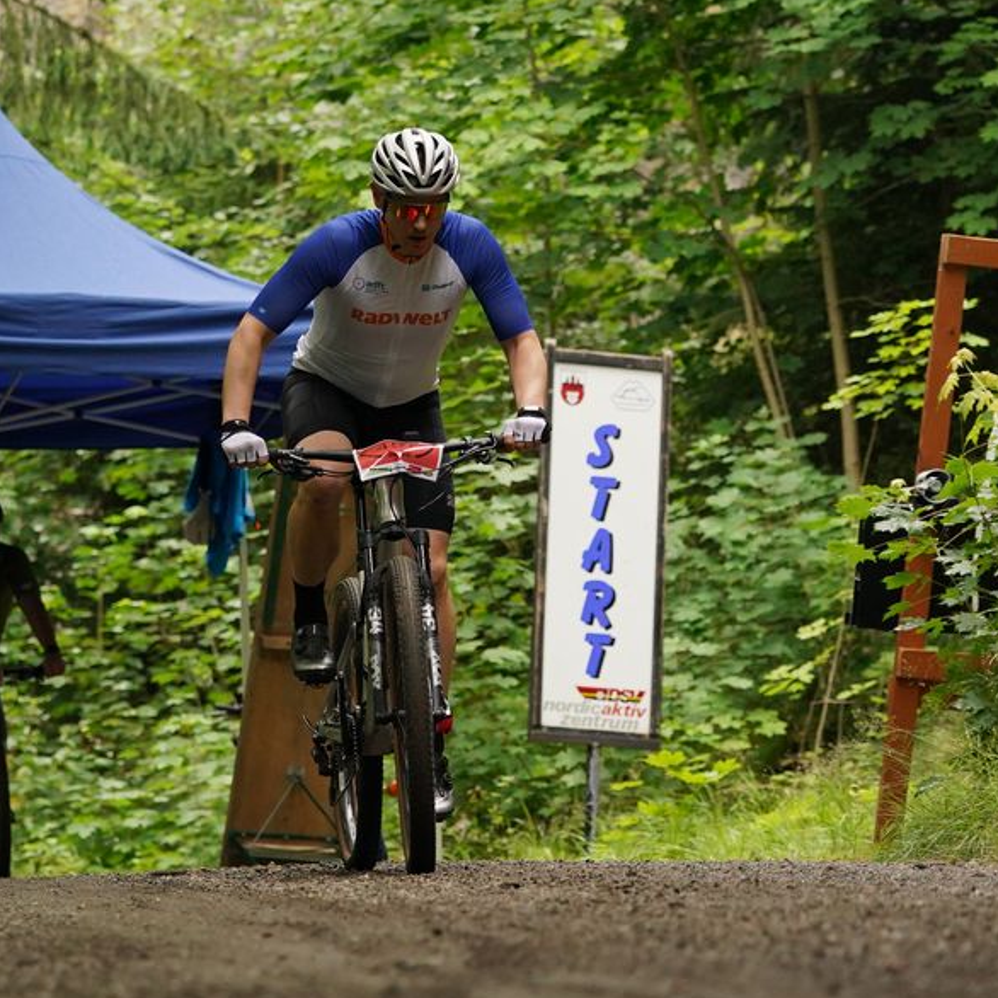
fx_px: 5676
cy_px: 611
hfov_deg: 10.0
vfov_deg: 10.0
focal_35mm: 174
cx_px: 269
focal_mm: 100
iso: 3200
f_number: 4
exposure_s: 1/400
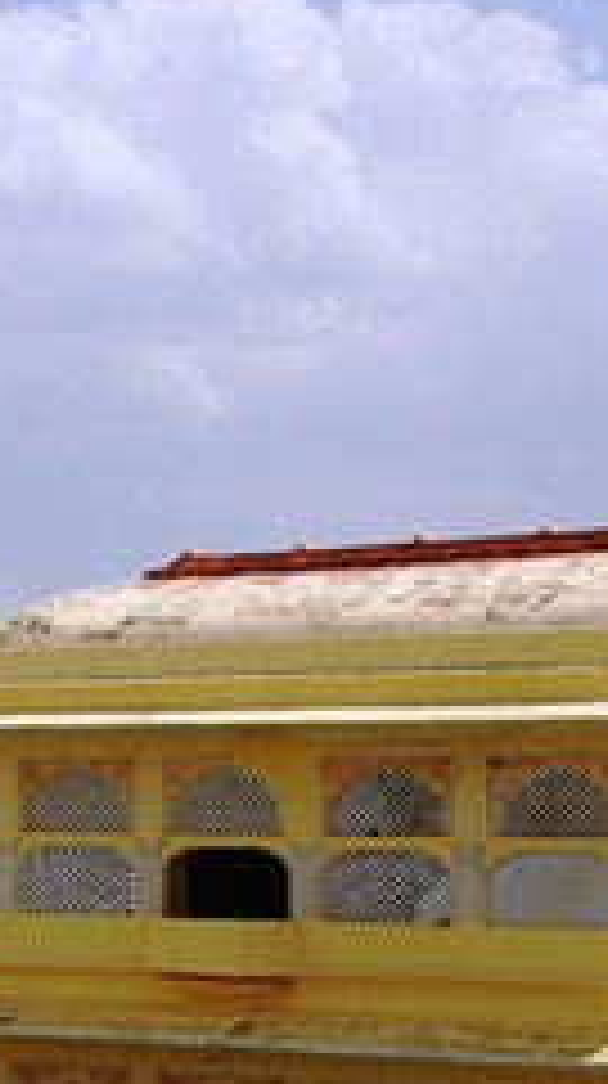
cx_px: -486
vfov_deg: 20.3
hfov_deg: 10.8
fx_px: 3001
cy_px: 859
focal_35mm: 104
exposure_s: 1/400
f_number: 11
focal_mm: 25
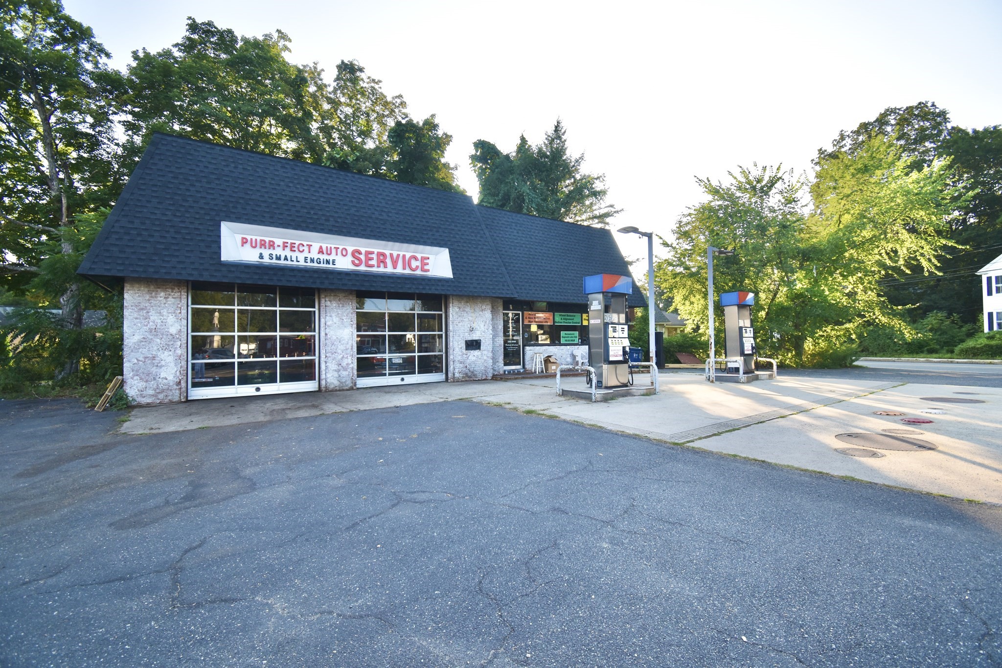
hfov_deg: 100.4
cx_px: 501
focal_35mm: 15
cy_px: 334
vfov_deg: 77.3
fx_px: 417
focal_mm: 10
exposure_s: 1/250
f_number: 5.6
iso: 200
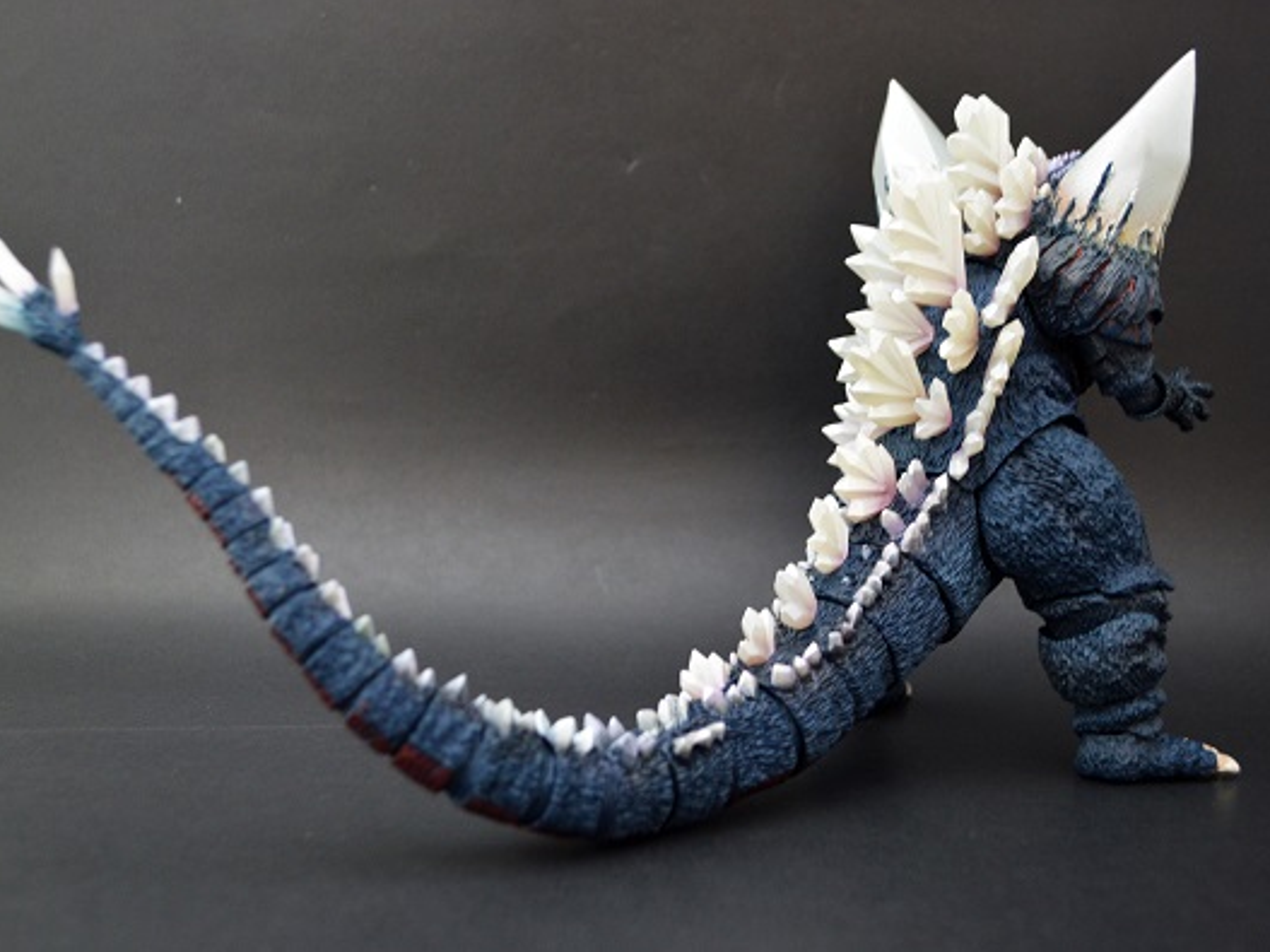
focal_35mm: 48
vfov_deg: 30.5
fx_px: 1744
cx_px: 624
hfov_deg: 40.0
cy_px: 477
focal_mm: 29
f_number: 4.5
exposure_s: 1/5
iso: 800
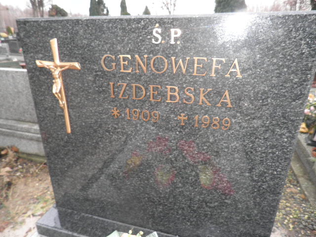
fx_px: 219
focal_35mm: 24
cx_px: 158
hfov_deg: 71.6
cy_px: 118
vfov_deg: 56.8
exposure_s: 1/30
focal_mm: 4.3
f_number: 3.3
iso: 160
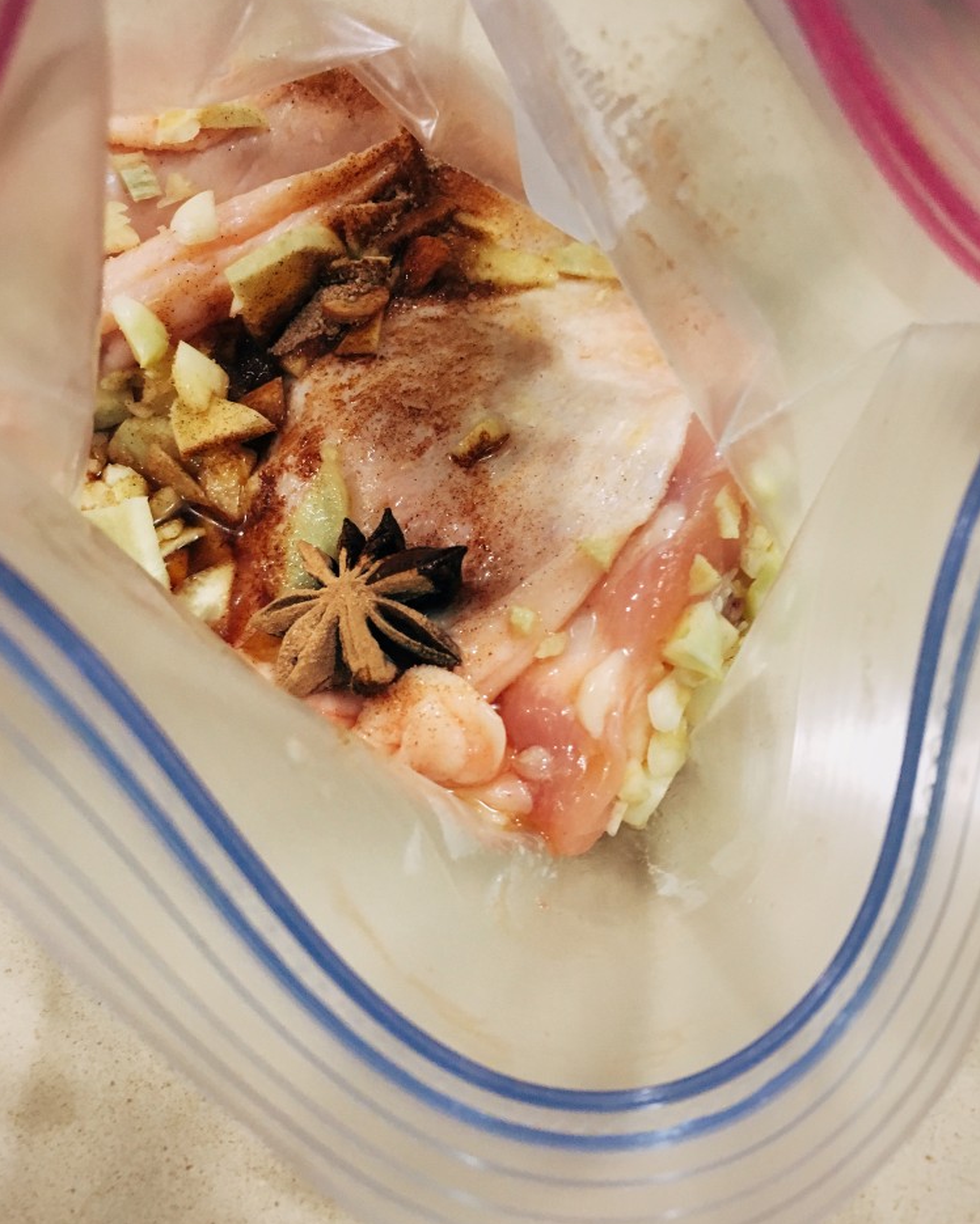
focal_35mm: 31
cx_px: 480
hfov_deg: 47.1
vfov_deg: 57.2
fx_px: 1124
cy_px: 611
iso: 200
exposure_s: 1/24
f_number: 2.2
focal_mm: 4.15
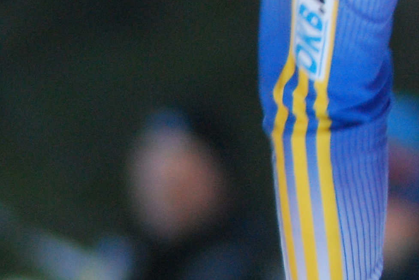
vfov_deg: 0.6
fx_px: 26323
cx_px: 762
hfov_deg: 0.9
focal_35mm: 2259
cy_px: -166
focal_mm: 380
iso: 800
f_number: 5.6
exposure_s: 1/160
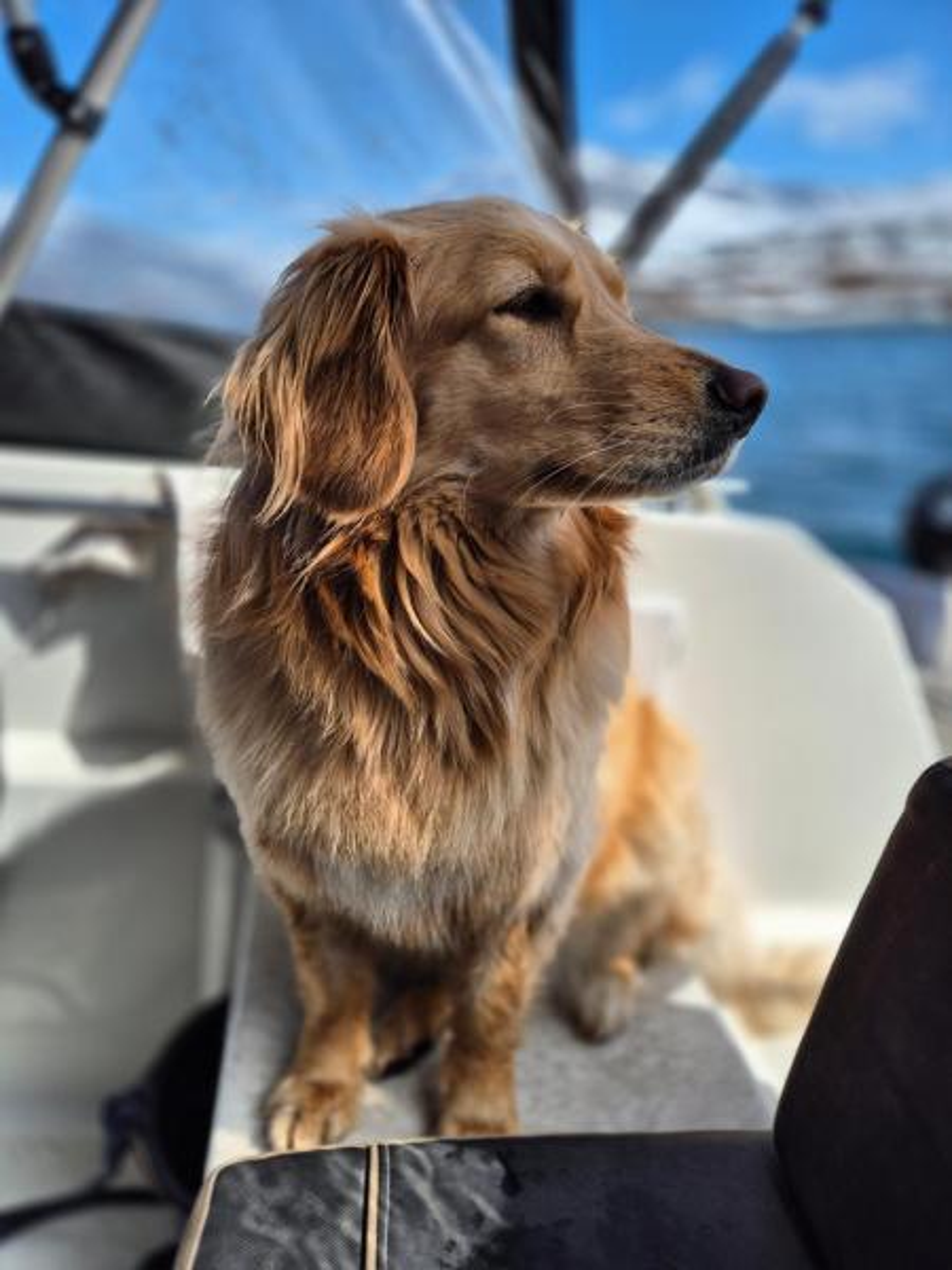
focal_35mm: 23
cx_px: 476
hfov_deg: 58.9
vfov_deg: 73.9
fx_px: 843
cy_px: 635
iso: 25
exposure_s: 1/2216
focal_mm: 5.4
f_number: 1.8
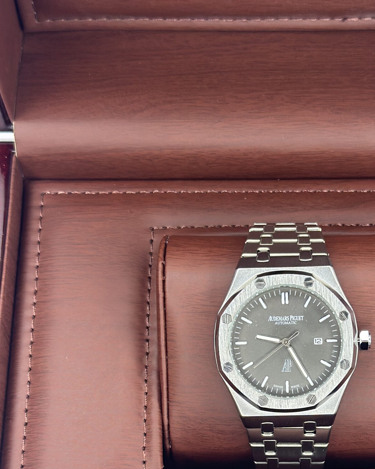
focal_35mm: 81
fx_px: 1124
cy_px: 403
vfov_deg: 23.1
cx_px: 300
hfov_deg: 18.8
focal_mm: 6.86
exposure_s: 1/123
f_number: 1.78
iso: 125
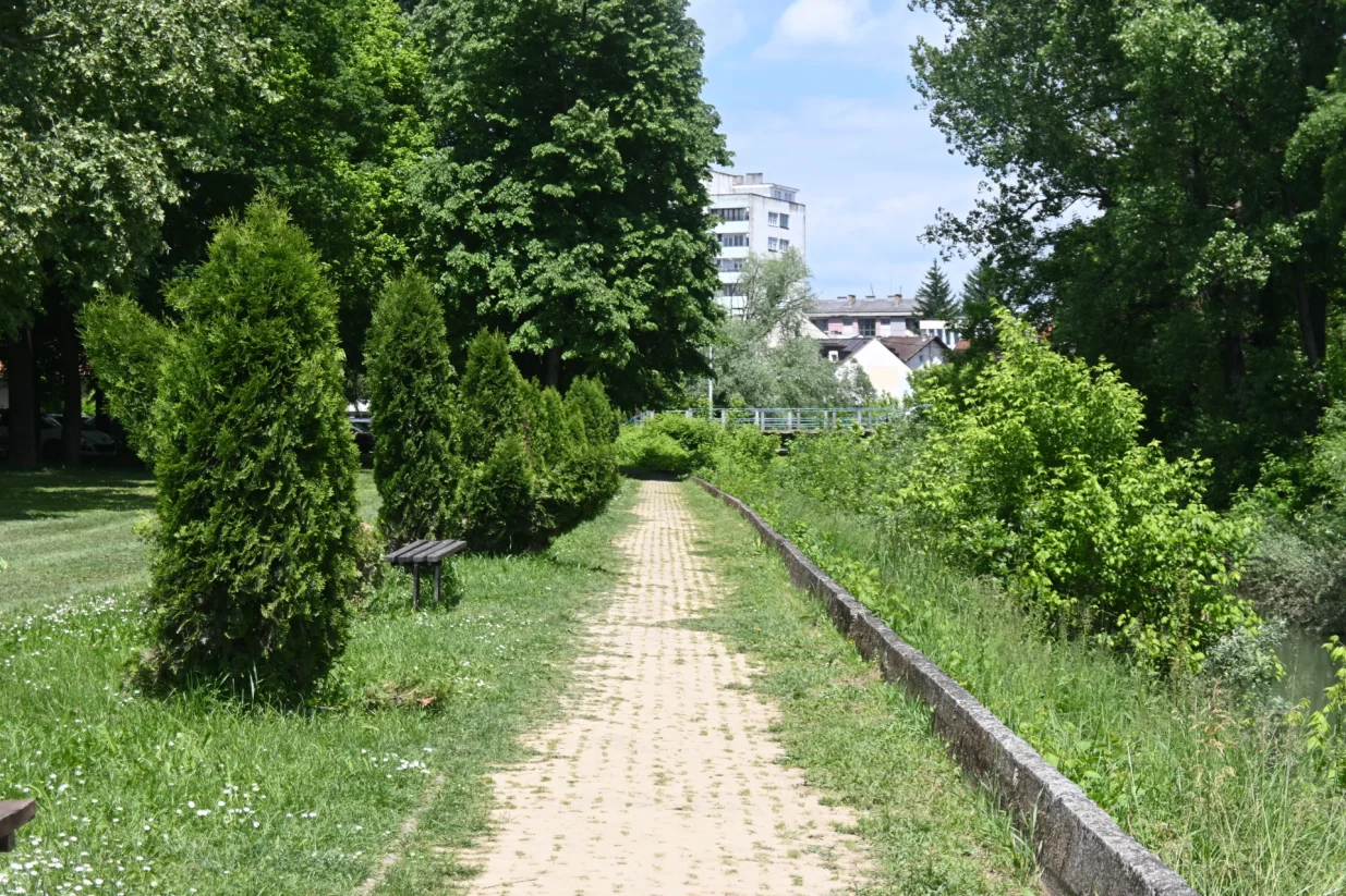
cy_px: 448
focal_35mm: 75
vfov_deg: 18.2
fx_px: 2804
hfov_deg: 27.0
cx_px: 673
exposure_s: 1/400
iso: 100
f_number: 6.3
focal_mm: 50
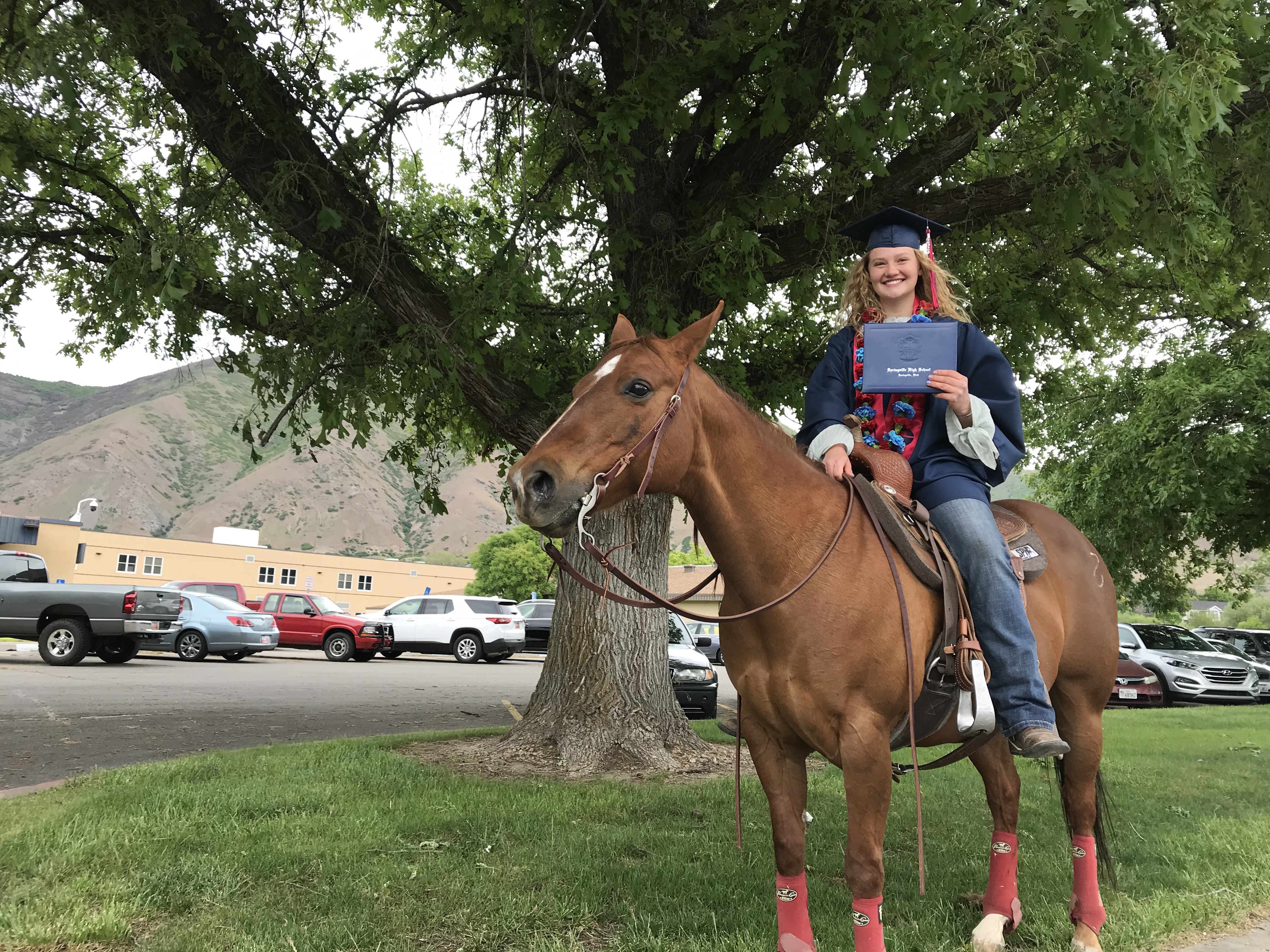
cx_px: 635
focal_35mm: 28
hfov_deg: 63.4
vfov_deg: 49.7
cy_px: 476
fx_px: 1027
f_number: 1.8
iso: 20
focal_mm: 3.99
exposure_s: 1/370
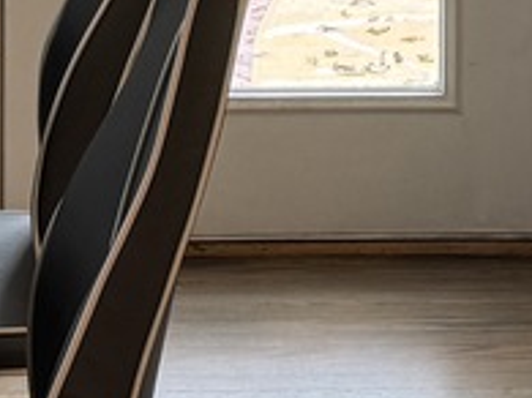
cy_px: -406
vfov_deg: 8.0
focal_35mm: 177
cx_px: 360
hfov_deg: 11.2
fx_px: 2719
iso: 200
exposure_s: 1/60
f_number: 1.78
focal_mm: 6.76
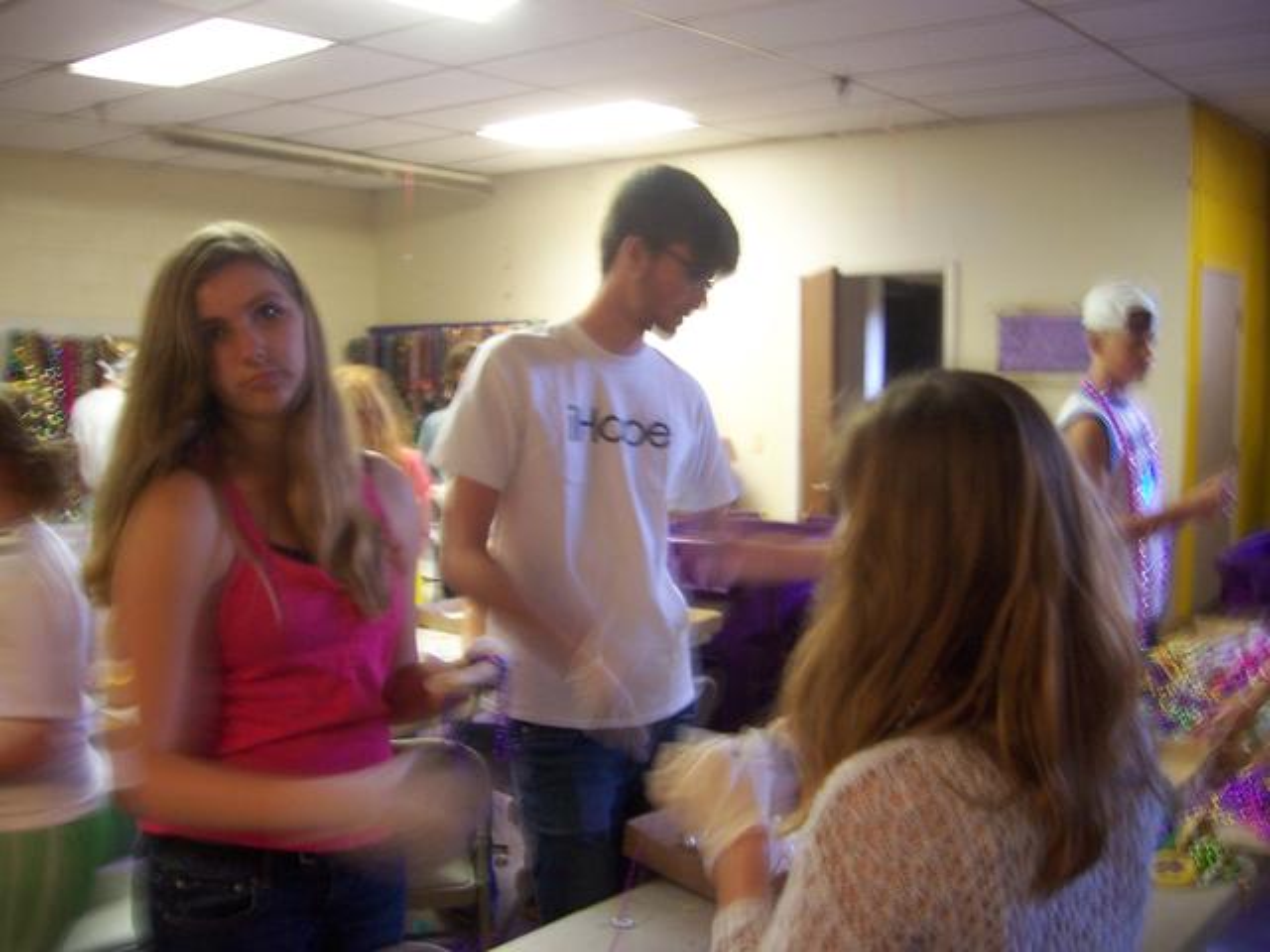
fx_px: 1321
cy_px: 476
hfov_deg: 51.4
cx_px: 635
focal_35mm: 36
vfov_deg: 39.7
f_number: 3
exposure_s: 1/6
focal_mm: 6
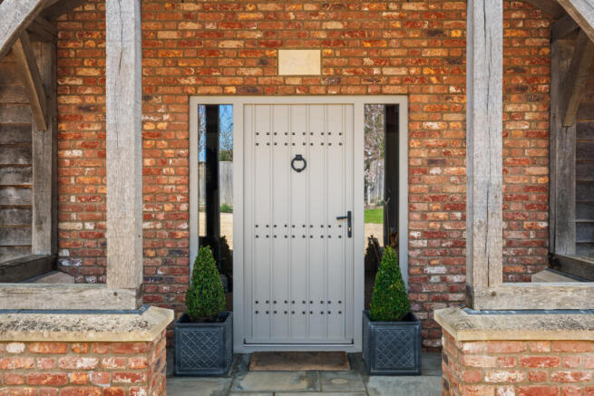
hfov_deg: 54.4
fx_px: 578
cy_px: 198
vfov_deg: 37.9
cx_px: 297
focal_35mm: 35
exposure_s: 1/20
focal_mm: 35
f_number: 9
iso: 160
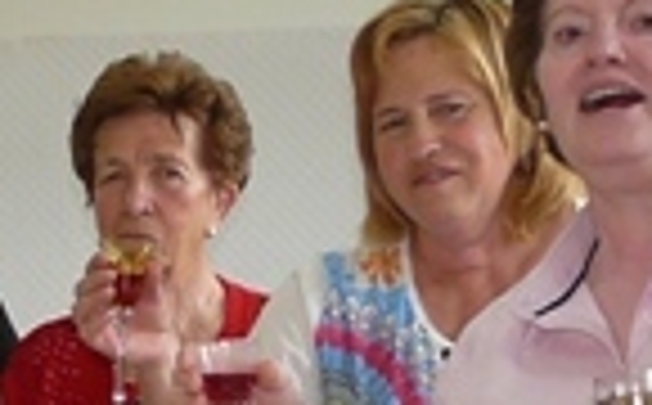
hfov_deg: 12.1
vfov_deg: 7.9
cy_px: 522
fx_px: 2909
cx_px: -396
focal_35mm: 164
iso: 100
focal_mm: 4.6
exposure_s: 1/30
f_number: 2.8
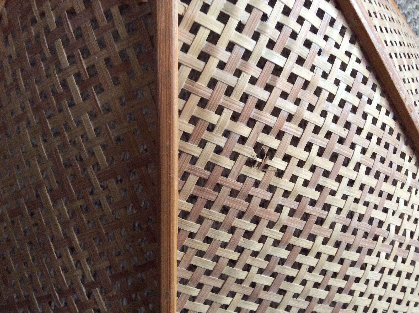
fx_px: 387
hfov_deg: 56.9
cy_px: 156
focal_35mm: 32
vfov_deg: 44.1
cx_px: 210
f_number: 2.4
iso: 320
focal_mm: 3.3
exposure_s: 1/20
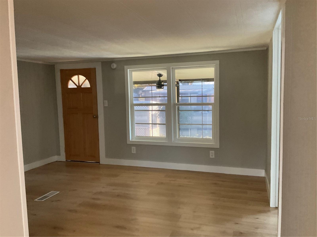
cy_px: 118
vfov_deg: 48.2
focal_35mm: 29
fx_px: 266
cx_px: 158
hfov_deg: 61.7
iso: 250
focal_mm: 3
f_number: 1.8
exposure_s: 1/60
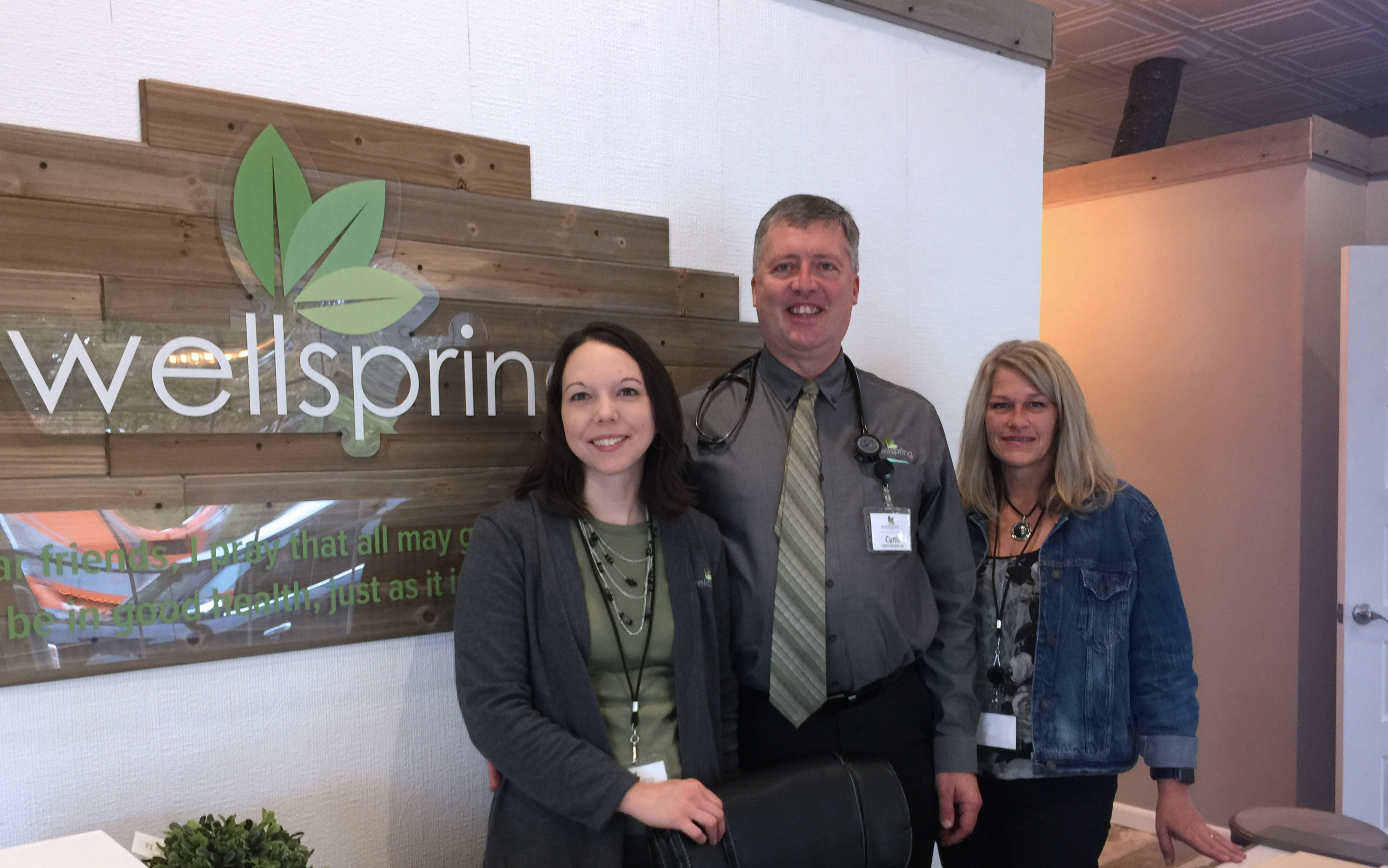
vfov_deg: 40.4
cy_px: 521
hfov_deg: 61.2
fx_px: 1173
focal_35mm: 31
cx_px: 699
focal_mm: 4.15
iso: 64
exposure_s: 1/15
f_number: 2.2
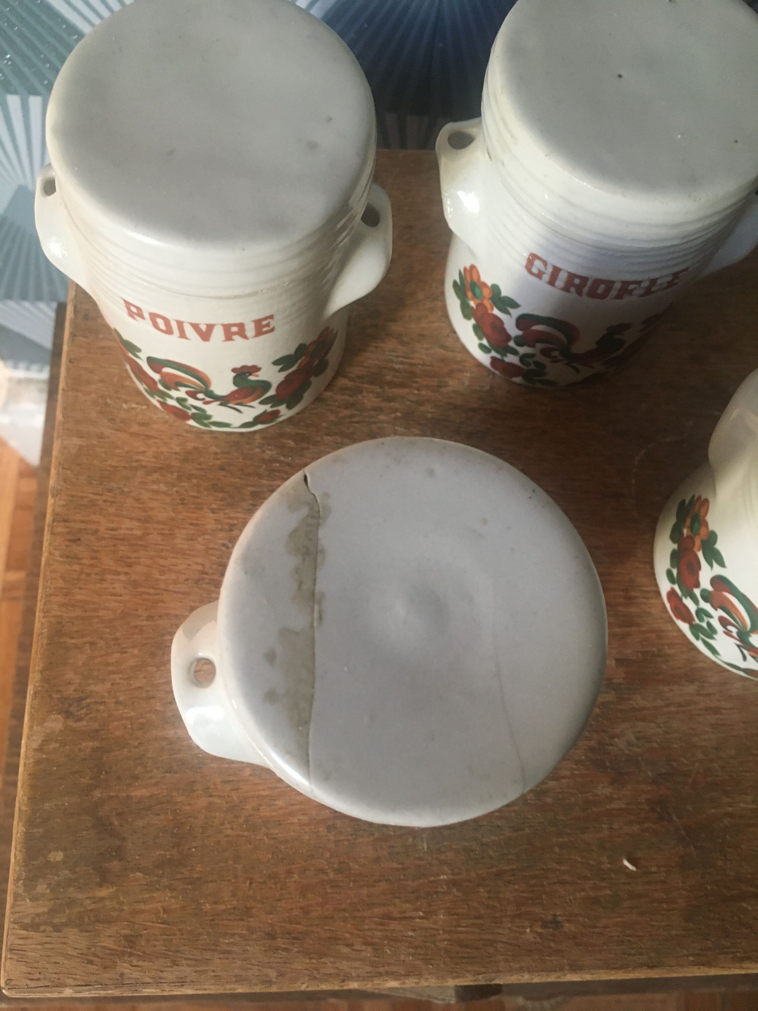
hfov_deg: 48.2
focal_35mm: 29
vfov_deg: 61.7
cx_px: 379
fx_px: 847
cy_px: 506
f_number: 2.2
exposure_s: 1/33
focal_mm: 4.15
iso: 200
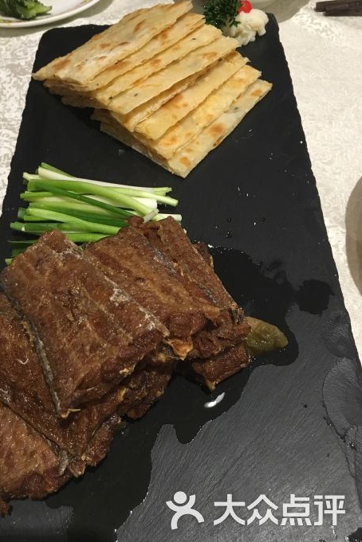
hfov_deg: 42.2
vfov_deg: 60.3
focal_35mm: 31
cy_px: 273
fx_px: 468
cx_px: 157
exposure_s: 1/33
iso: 160
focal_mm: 4.15
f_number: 2.2
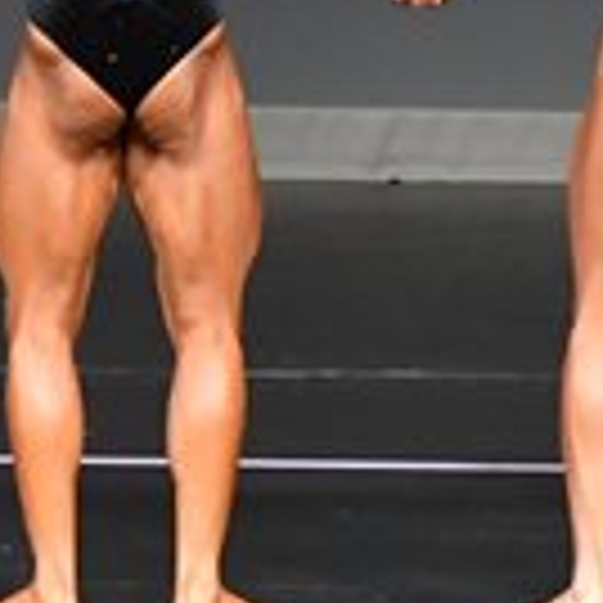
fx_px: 19590
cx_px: 205
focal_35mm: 994
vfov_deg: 1.8
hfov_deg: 1.8
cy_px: -130
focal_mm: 135
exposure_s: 1/400
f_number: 5.6
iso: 5000
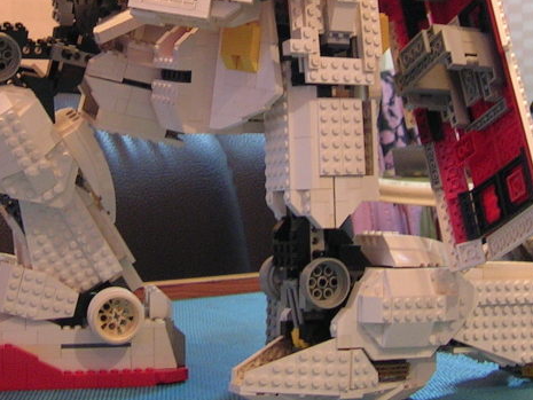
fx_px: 1186
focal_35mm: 77
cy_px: 41
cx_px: 182
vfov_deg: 18.8
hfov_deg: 25.2
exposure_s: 1/3.9
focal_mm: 5.4
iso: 88
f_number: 2.8
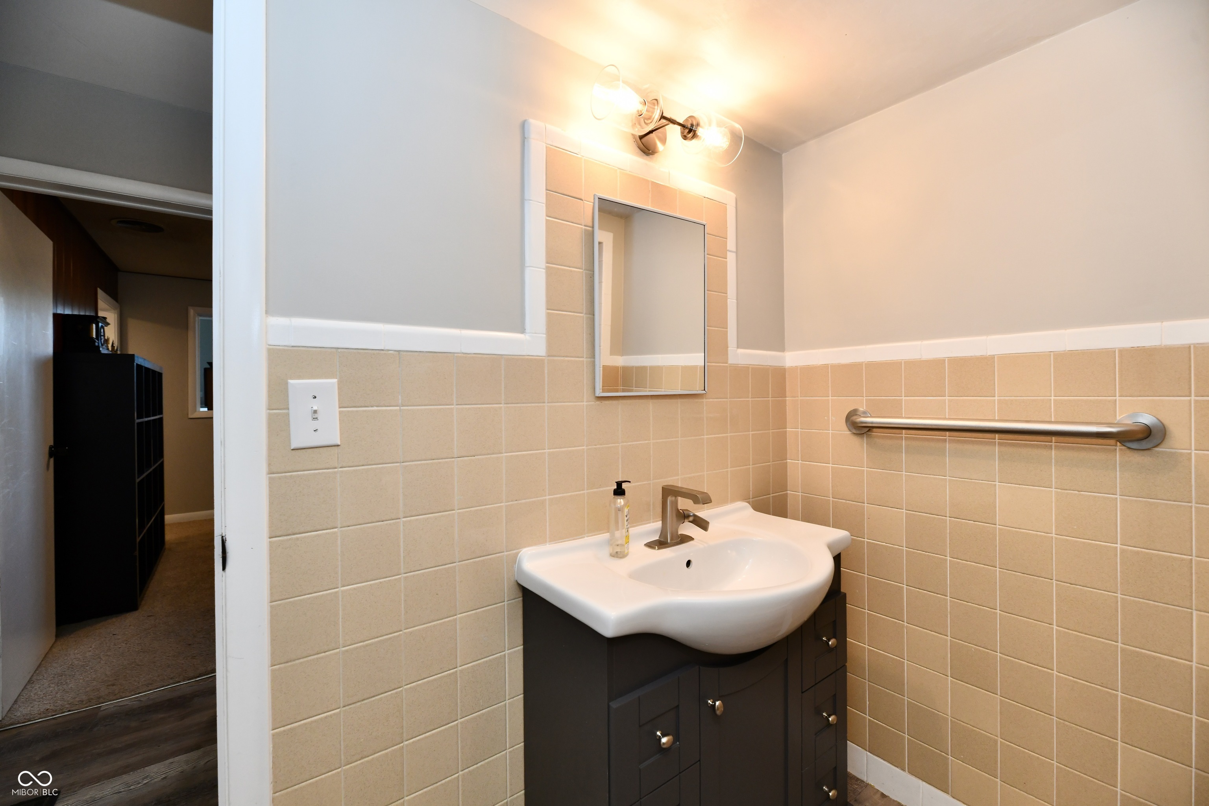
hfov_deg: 104.3
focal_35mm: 14
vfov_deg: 81.2
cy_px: 403
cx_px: 604
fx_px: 470
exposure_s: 1/100
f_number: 6.3
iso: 640
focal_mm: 14
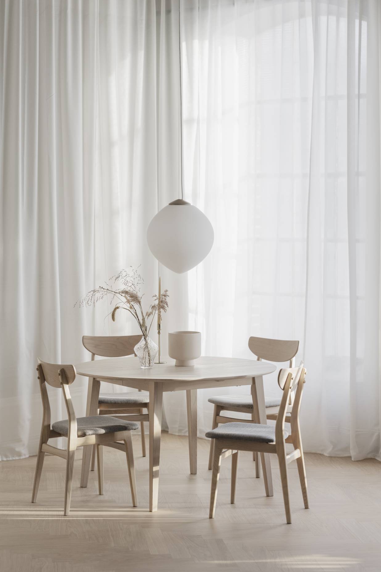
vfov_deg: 22.1
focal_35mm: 92
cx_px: 205
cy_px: 293
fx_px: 1460
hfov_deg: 14.9
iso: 400
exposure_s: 1/400
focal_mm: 85
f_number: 3.2
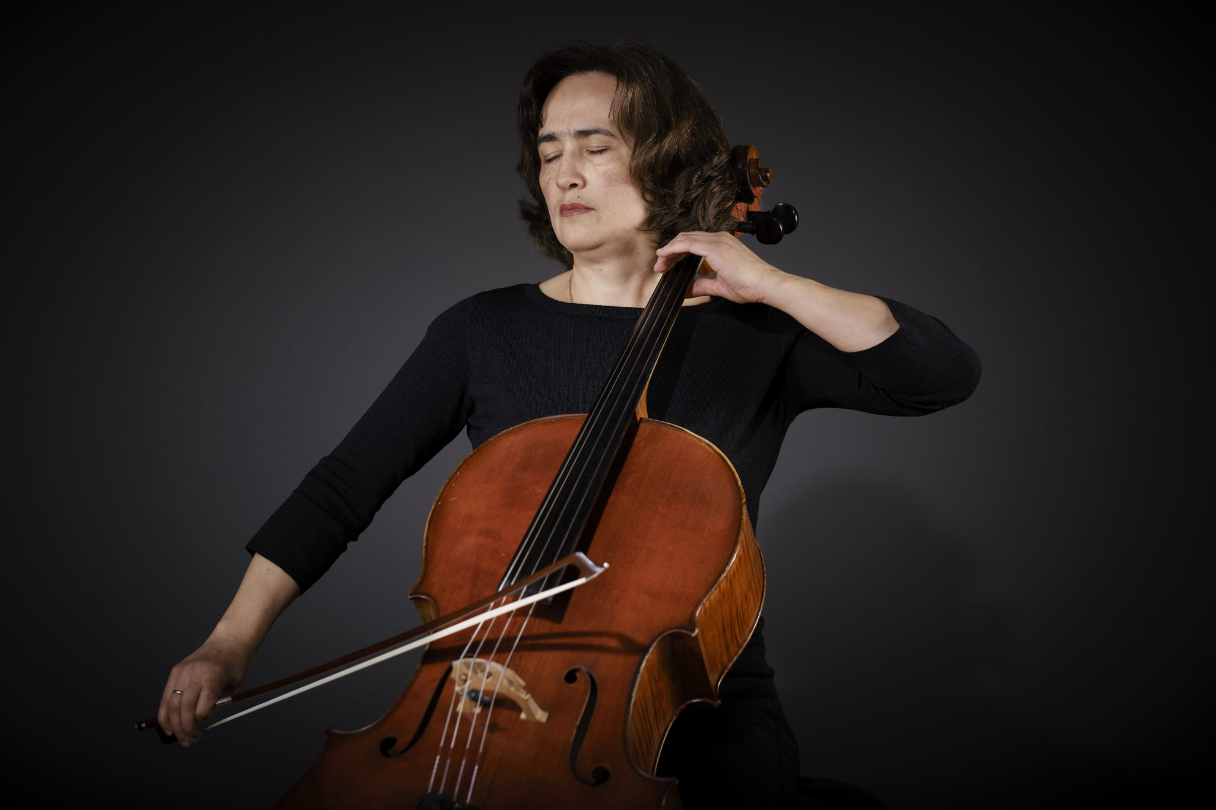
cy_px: 405
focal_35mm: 84
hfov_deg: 24.2
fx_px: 2837
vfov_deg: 16.3
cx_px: 608
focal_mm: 56
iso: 80
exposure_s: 1/250
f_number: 2.5
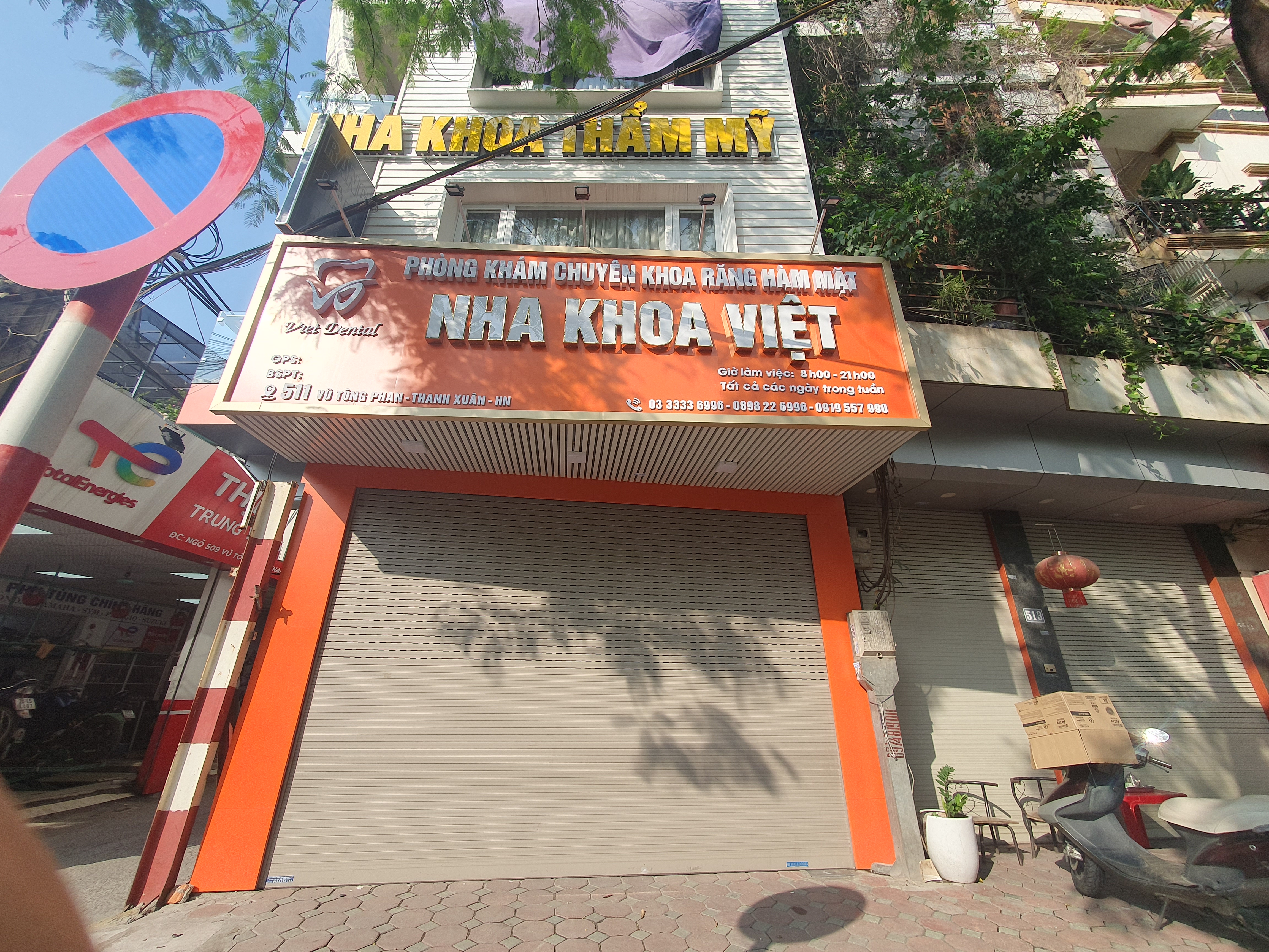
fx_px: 477
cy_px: 476
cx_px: 634
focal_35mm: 13
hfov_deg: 106.2
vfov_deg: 89.9
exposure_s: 1/770
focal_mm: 1.8
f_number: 2.2
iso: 50
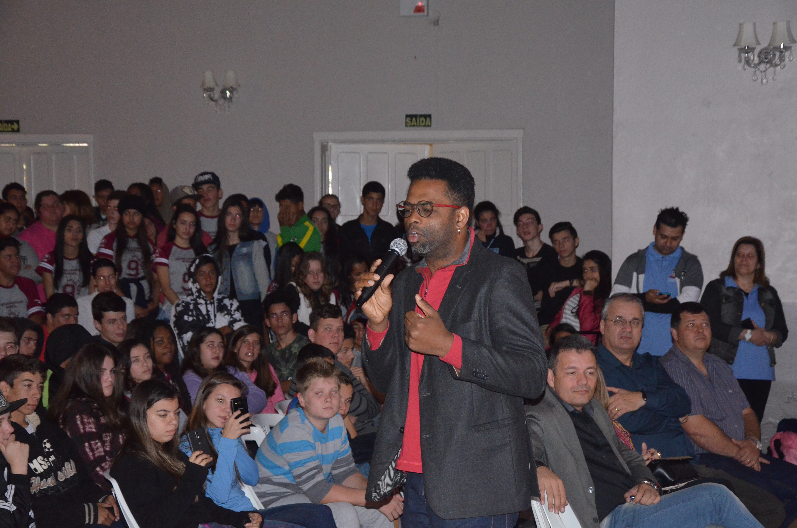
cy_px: 264
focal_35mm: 75
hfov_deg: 27.0
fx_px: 1657
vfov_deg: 18.1
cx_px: 398
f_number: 5
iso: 3200
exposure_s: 1/60
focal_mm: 50
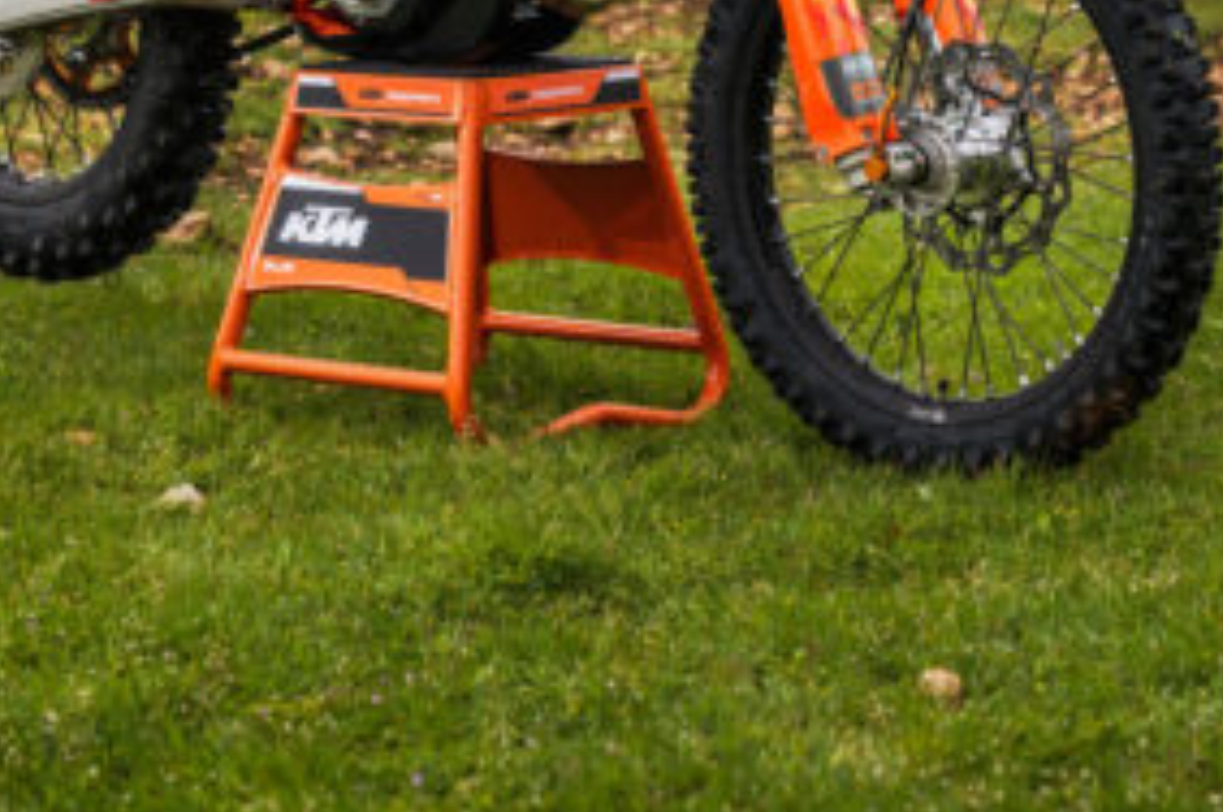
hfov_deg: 13.2
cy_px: -257
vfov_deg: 8.6
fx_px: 5293
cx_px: 493
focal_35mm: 156
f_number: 3.2
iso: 50
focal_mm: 58
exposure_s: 1/400
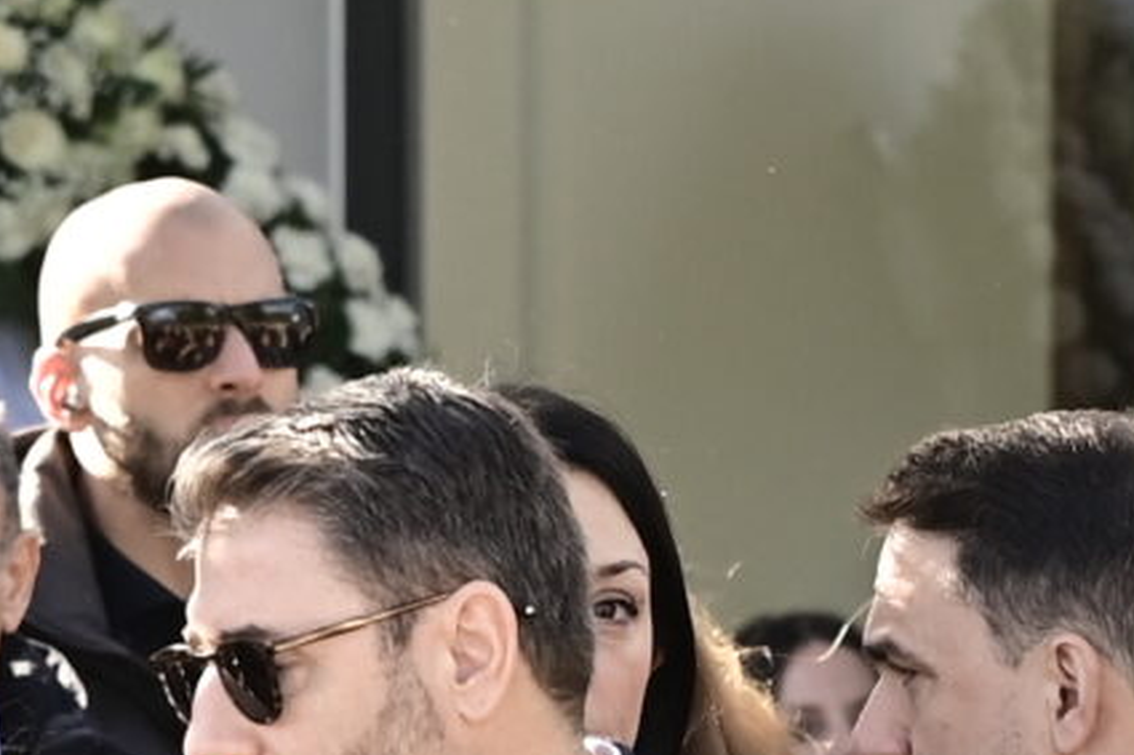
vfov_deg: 4.0
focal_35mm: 339
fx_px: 10674
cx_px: -3
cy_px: 838
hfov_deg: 6.1
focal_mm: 120
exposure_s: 1/400
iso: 400
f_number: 5
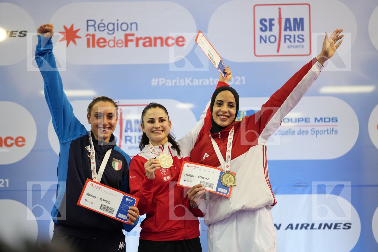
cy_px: 126
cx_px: 189
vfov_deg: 10.5
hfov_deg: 15.8
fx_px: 1365
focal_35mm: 130
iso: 640
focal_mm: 130
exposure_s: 1/250
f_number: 2.8
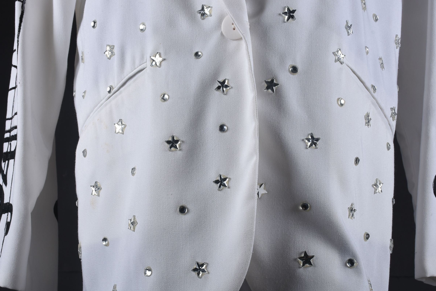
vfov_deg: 18.2
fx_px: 909
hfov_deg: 27.0
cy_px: 181
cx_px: 222
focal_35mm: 75
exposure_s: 1/200
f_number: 18
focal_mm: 40
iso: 200
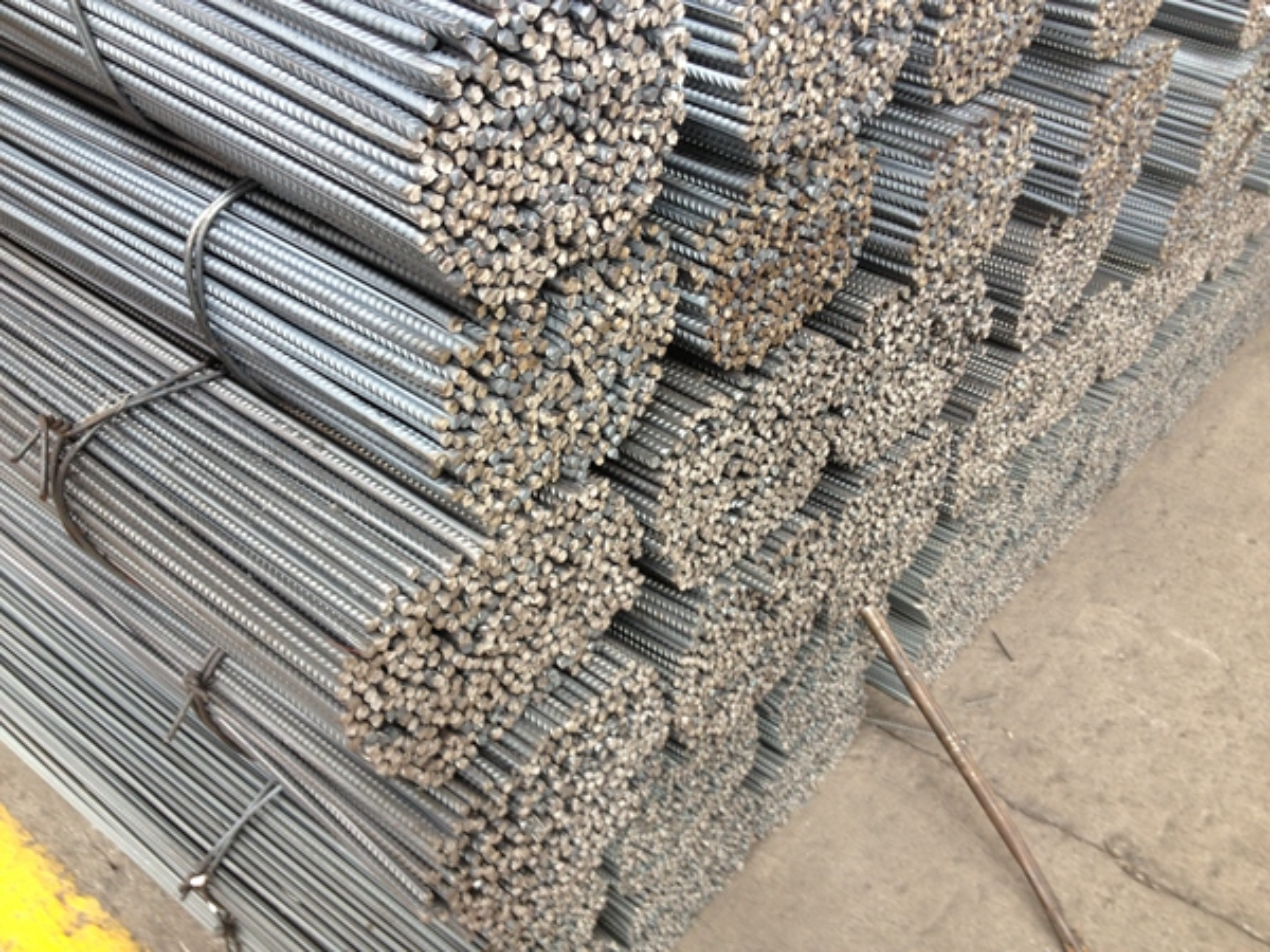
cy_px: 476
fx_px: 1284
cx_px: 635
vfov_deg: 40.7
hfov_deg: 52.6
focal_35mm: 35
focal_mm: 4.28
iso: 50
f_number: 2.4
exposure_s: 1/20
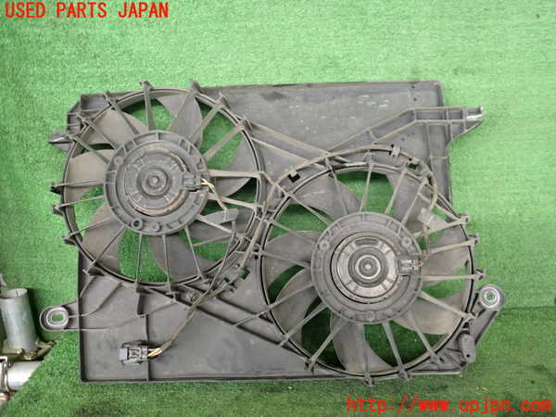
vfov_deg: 46.8
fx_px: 482
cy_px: 208
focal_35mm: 30
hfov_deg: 60.0
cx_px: 278
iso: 200
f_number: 2.3
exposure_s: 1/30
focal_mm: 5.4
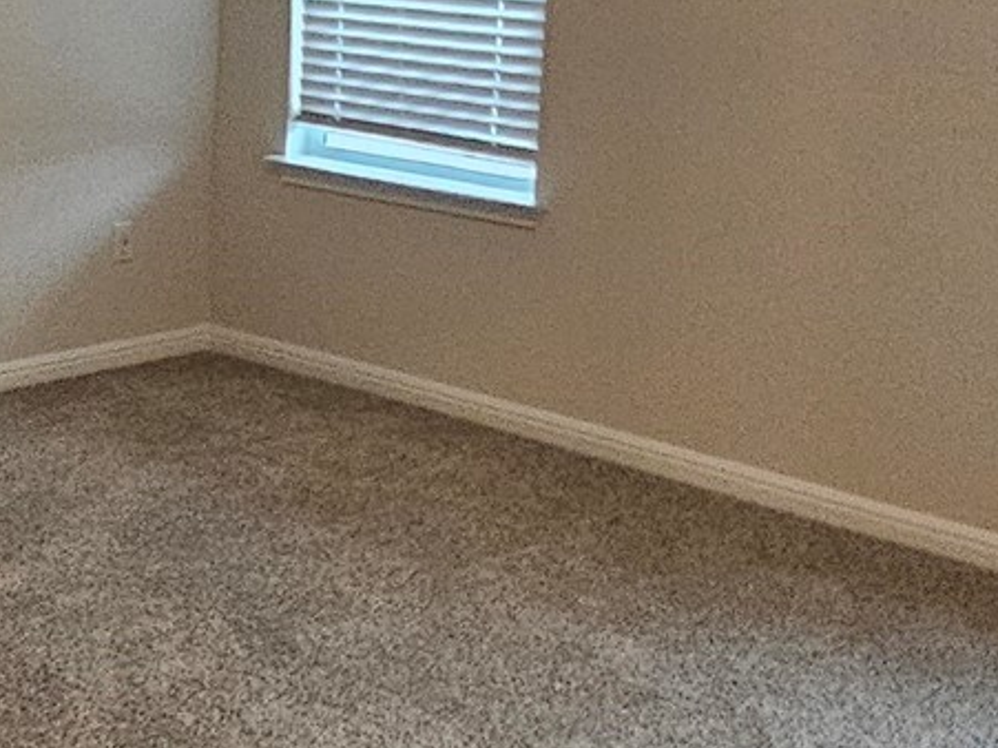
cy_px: 274
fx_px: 1701
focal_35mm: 59
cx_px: 345
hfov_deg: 32.5
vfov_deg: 24.7
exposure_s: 1/60
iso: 320
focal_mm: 2.2
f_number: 2.2
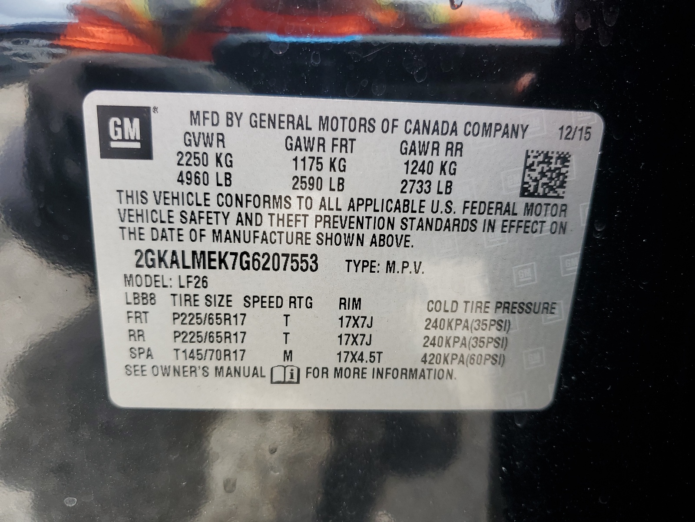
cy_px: 261
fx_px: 522
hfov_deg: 67.3
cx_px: 348
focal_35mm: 26
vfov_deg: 53.1
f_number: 1.5
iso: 50
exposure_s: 1/145
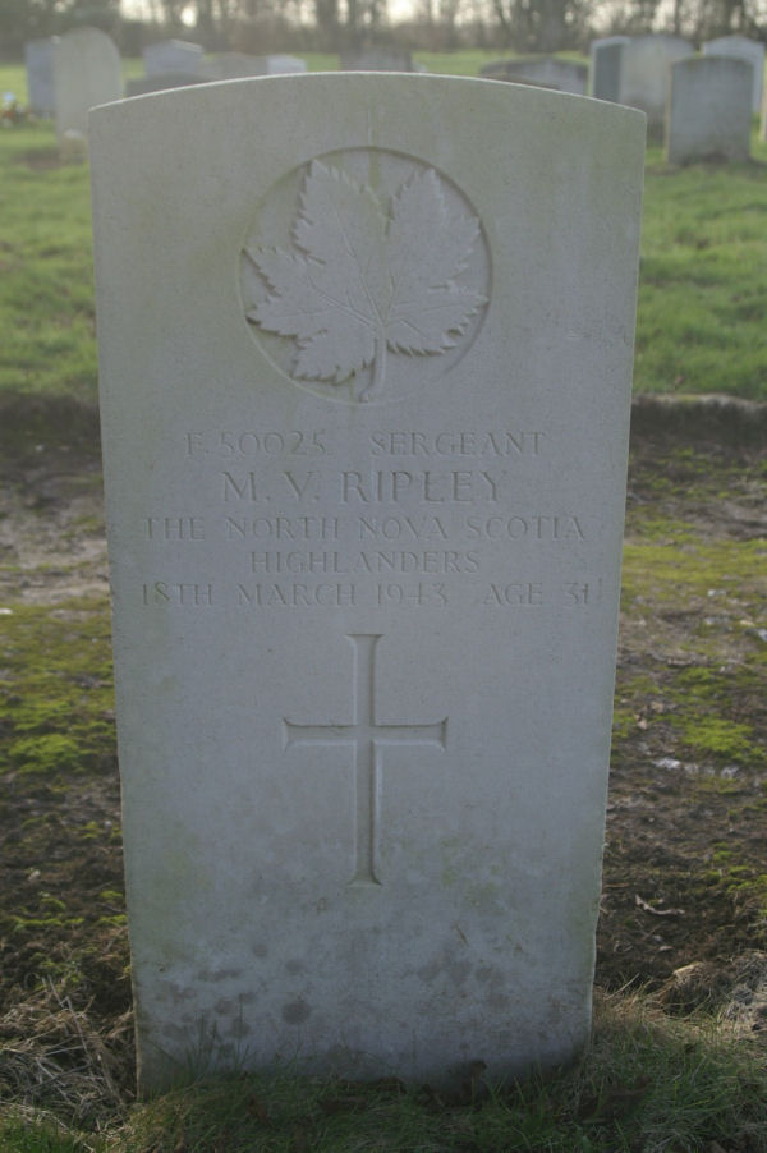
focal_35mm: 52
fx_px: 1680
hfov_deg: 25.7
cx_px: 384
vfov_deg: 37.9
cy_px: 576
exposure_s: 1/200
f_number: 7.1
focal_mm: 35
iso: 200
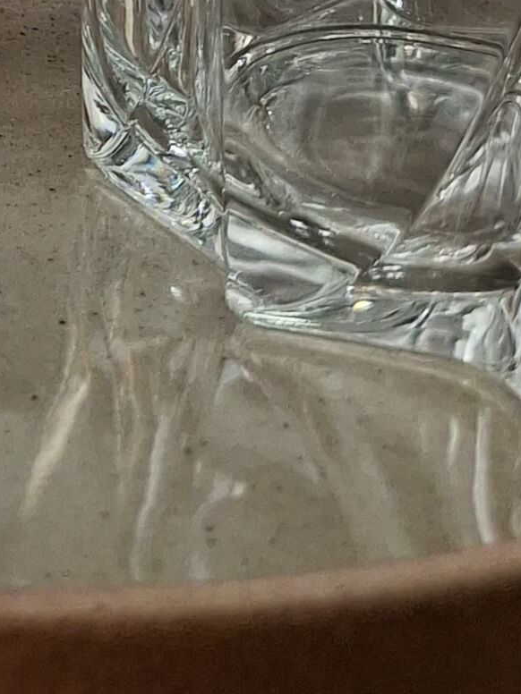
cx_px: -597
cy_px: -1045
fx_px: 2428
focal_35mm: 121
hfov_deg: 10.9
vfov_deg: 12.3
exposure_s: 1/322
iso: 40
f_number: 1.8
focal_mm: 5.54
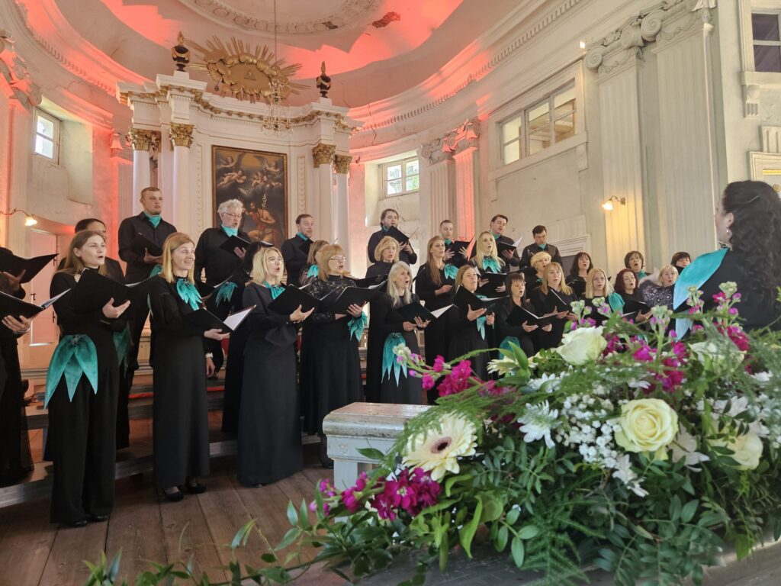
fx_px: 519
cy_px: 293
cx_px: 390
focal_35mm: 23
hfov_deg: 73.9
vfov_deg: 58.9
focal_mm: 5.4
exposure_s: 1/100
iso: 320
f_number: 1.8
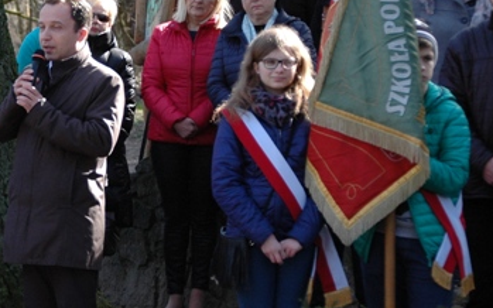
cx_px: 73
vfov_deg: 4.8
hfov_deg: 7.7
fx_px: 3667
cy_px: 97
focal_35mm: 273
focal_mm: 78
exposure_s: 1/320
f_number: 4.5
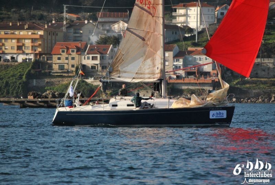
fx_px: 2296
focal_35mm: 300
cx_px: 138
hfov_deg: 6.9
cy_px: 92
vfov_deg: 4.6
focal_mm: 200
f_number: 5.6
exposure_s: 1/2000
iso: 400
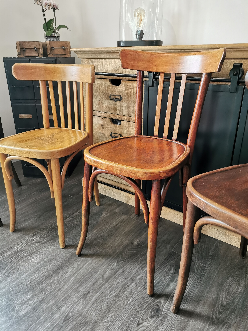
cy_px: 166
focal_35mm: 27
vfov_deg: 65.3
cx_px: 124
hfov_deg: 51.4
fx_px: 258
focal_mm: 5.58
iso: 320
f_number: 1.8
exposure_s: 1/100
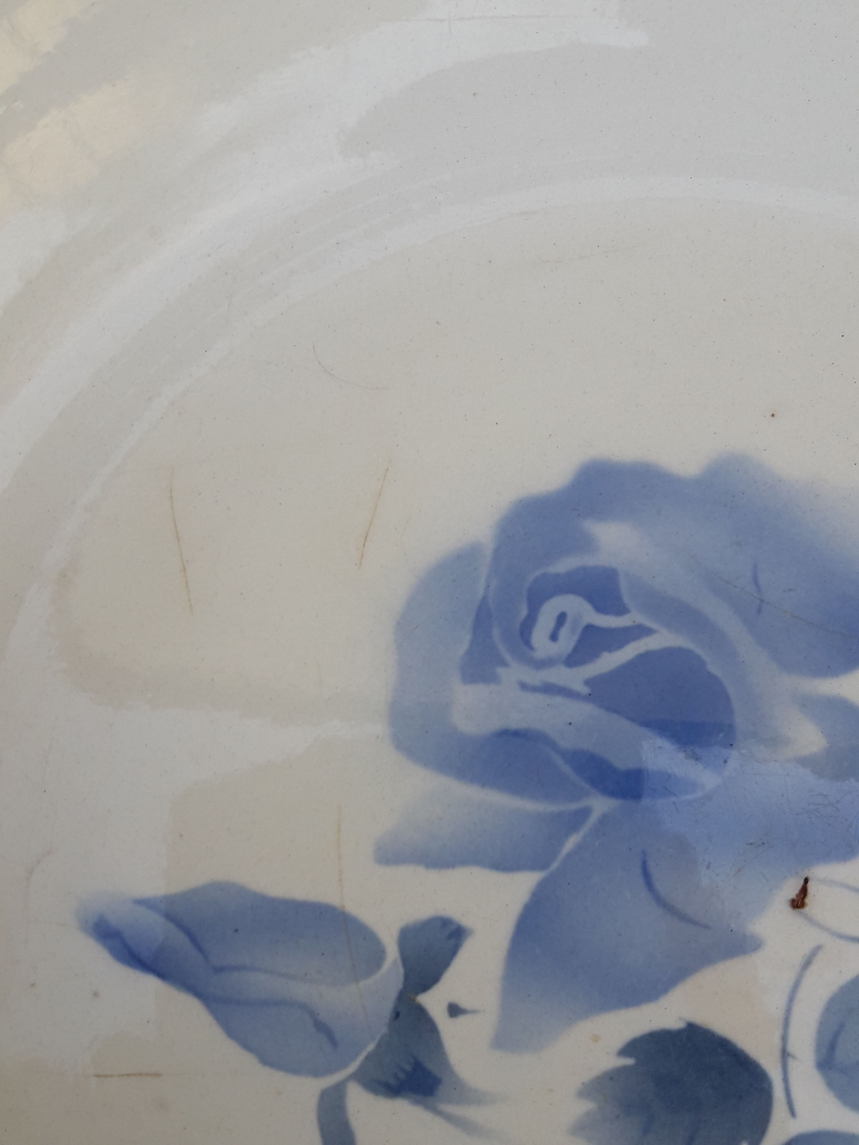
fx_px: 926
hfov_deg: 49.7
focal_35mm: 28
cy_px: 572
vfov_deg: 63.4
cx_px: 430
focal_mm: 3.7
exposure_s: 1/293
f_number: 1.9
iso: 40
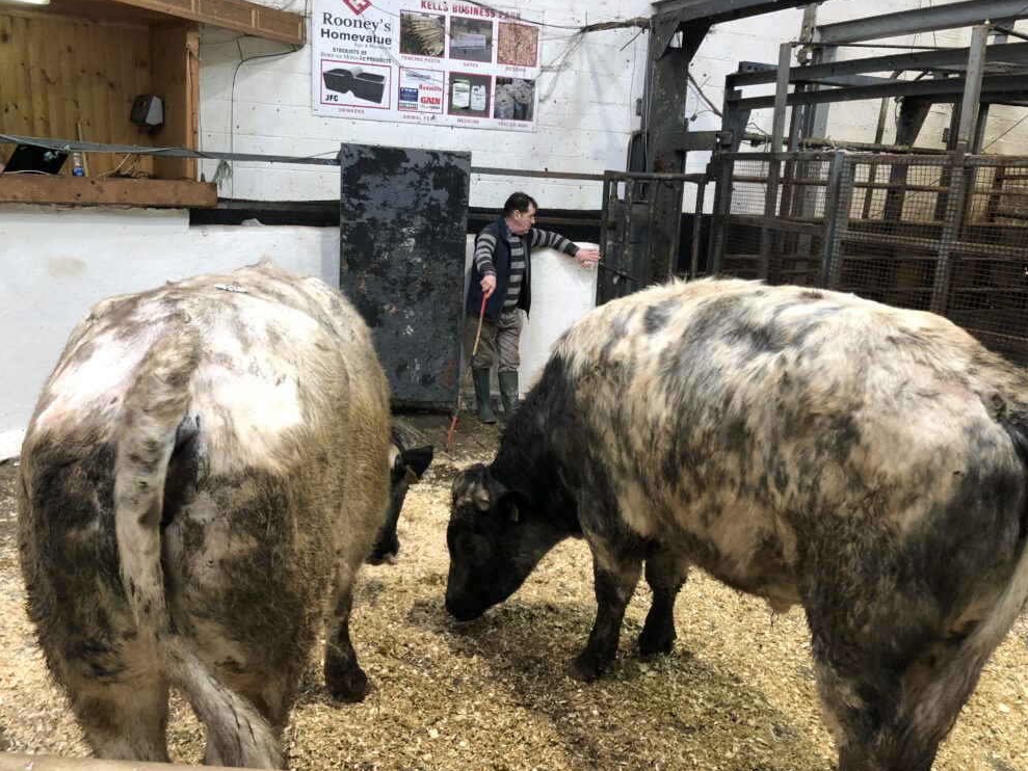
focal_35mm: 29
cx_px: 515
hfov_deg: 61.7
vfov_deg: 48.2
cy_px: 393
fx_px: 861
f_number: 1.8
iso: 40
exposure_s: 1/25
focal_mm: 3.99
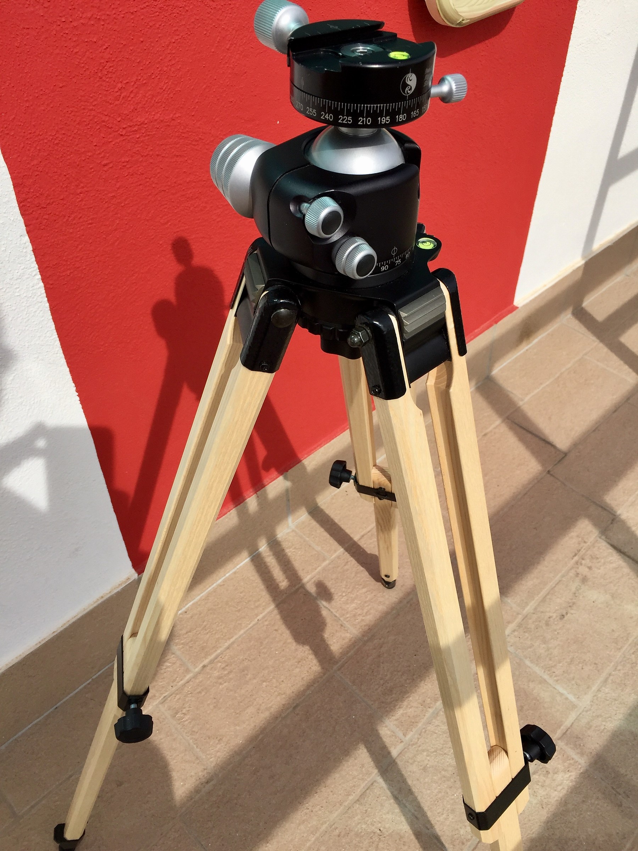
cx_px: 319
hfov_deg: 48.2
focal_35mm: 29
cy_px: 426
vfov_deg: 61.7
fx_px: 713
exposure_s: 1/2475
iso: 32
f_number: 2.2
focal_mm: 4.15
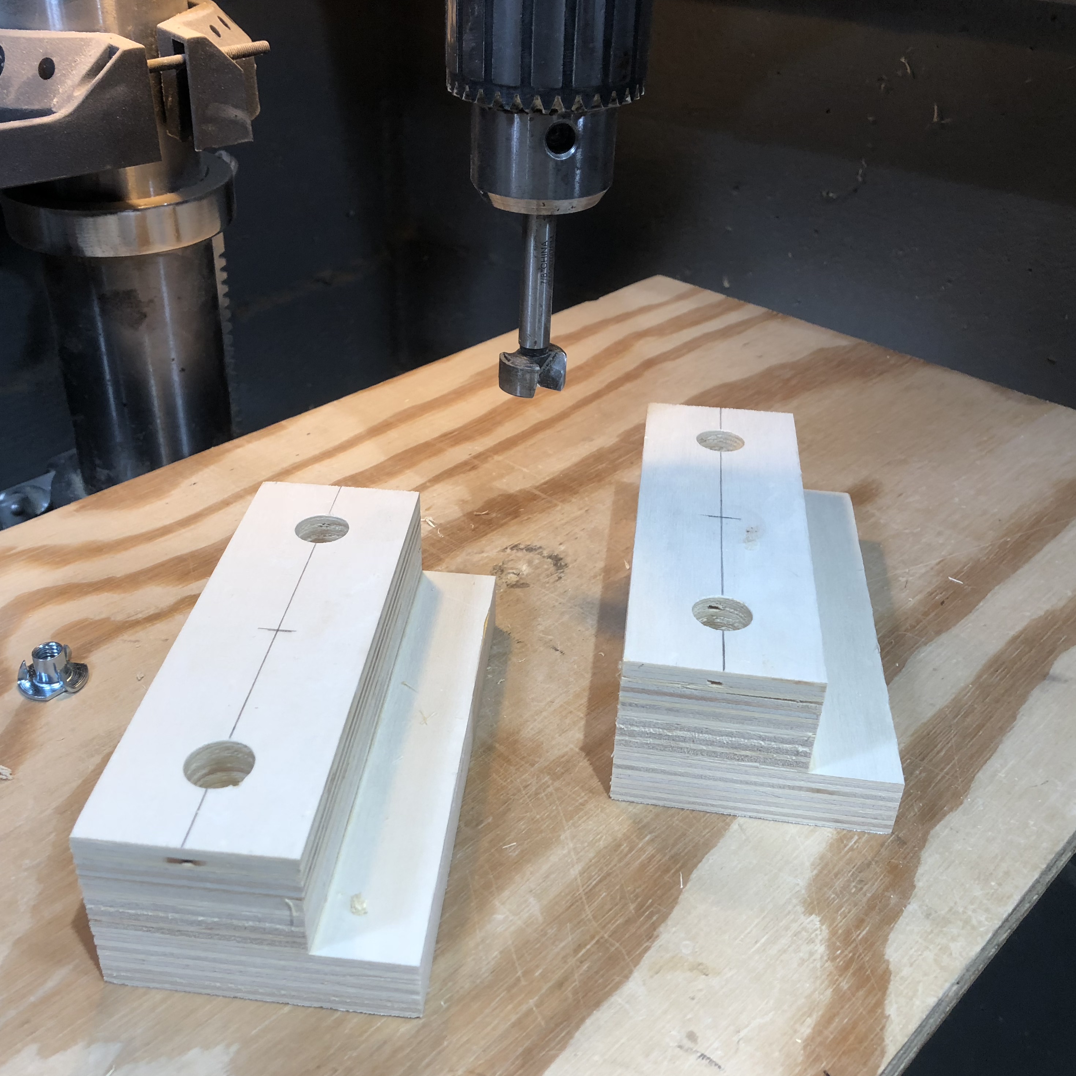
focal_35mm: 34
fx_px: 1196
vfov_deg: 48.4
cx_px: 481
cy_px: 548
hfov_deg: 48.4
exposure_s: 1/40
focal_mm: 3.99
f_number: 1.8
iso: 25
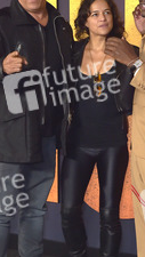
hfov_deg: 9.9
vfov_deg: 17.4
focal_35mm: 123
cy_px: 144
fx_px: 839
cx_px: 95
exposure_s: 1/250
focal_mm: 66
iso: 800
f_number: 6.3
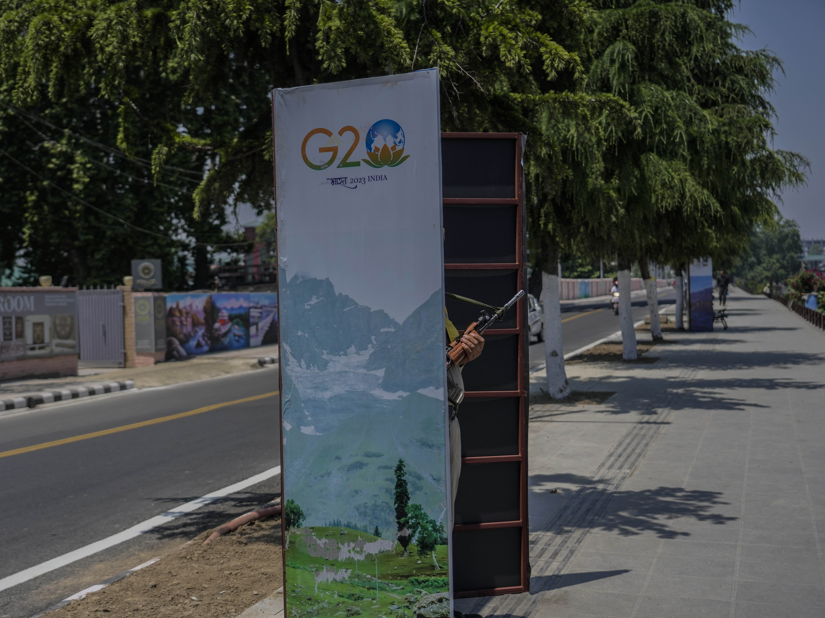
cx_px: 360
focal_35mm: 46
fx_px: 1096
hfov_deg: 41.2
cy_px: 312
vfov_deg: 31.5
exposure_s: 1/8000
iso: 400
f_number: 4
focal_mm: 42
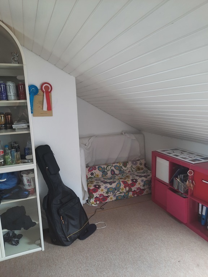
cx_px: 104
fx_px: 200
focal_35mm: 25
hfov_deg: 54.9
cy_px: 138
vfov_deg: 69.4
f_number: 2
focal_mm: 4.6
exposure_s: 1/50
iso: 125
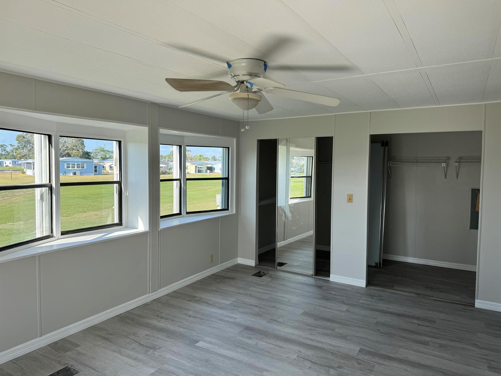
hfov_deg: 71.6
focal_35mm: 24
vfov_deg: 56.8
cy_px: 188
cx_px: 250
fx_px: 347
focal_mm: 6.76
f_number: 1.78
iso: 80
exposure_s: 1/773
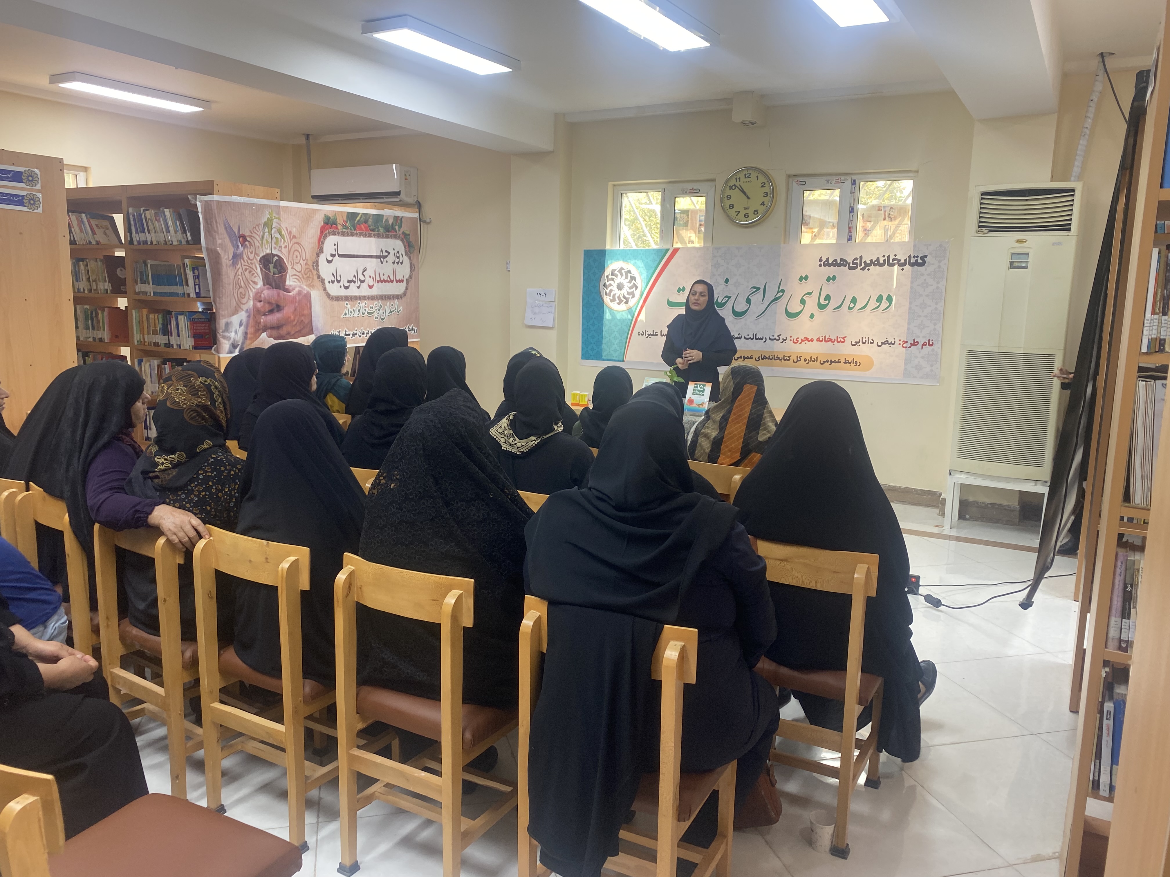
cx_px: 585
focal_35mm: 26
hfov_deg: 67.3
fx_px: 879
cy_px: 438
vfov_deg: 53.1
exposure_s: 1/100
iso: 100
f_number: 1.8
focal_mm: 4.25
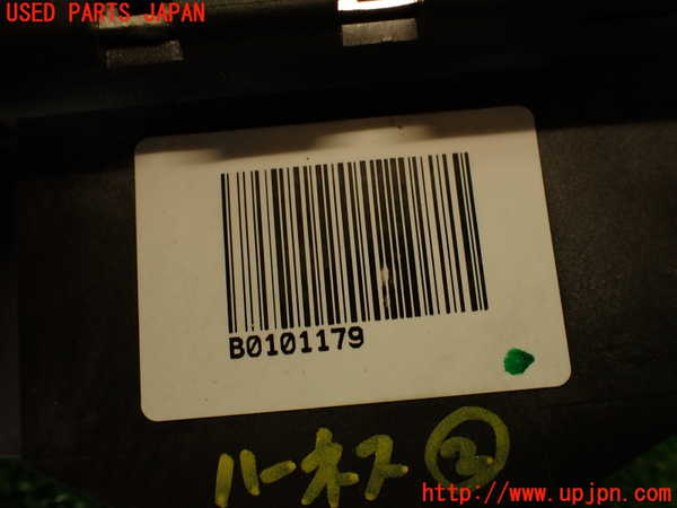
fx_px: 626
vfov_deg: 44.2
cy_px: 254
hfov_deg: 56.8
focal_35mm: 32
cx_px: 338
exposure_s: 1/60
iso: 200
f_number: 2.4
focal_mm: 5.79
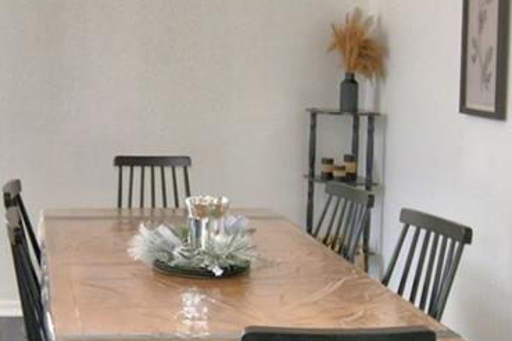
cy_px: 108
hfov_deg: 30.5
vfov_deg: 20.8
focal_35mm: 65
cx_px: 135
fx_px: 924
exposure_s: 1/50
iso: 200
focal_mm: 10
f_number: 4.5
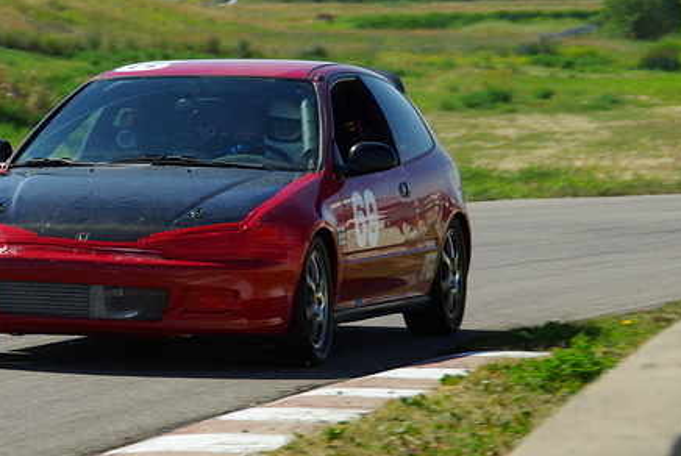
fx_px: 5739
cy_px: 226
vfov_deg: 4.6
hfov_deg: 6.8
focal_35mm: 303
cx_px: 112
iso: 100
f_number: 8
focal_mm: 110
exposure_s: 1/250
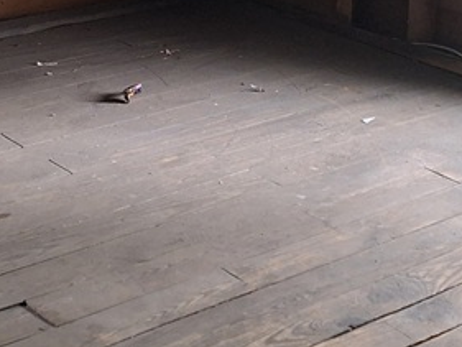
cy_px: -166
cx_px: 178
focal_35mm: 91
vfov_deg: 15.1
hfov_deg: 21.5
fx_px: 1215
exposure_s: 1/30
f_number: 1.8
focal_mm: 4.69
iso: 320
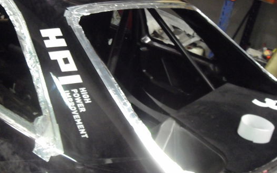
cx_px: 126
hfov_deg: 41.8
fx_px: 362
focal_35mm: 48
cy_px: 80
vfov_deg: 26.9
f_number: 2.7
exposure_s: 1/15
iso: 800
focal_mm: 6.2
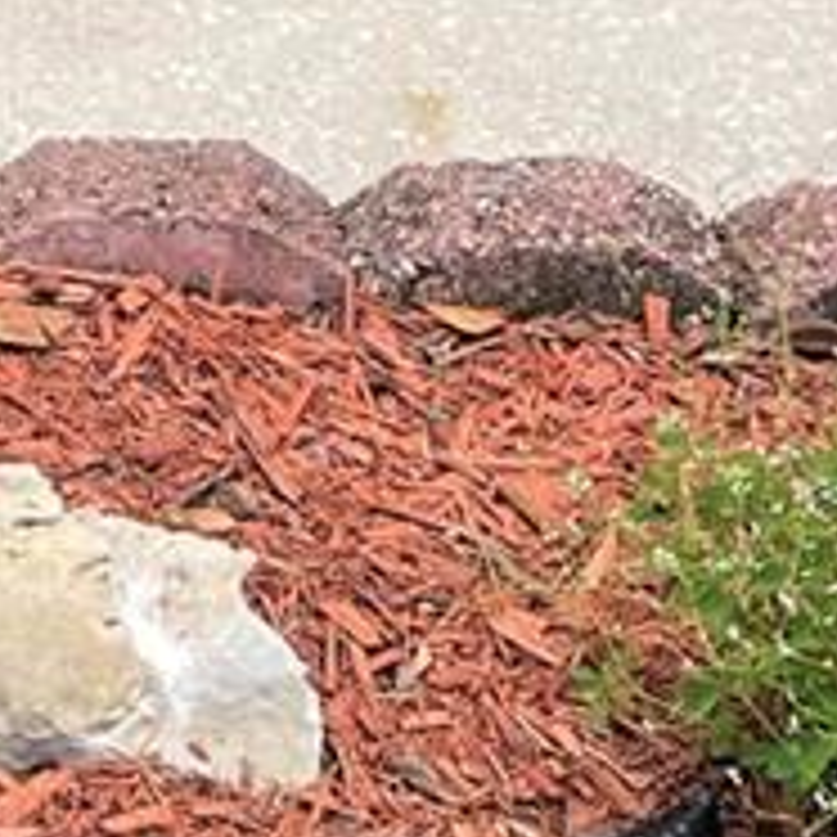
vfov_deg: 9.2
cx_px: -716
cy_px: -1746
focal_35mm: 148
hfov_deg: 11.0
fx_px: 4049
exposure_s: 1/2597
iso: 32
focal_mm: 5.1
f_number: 1.6
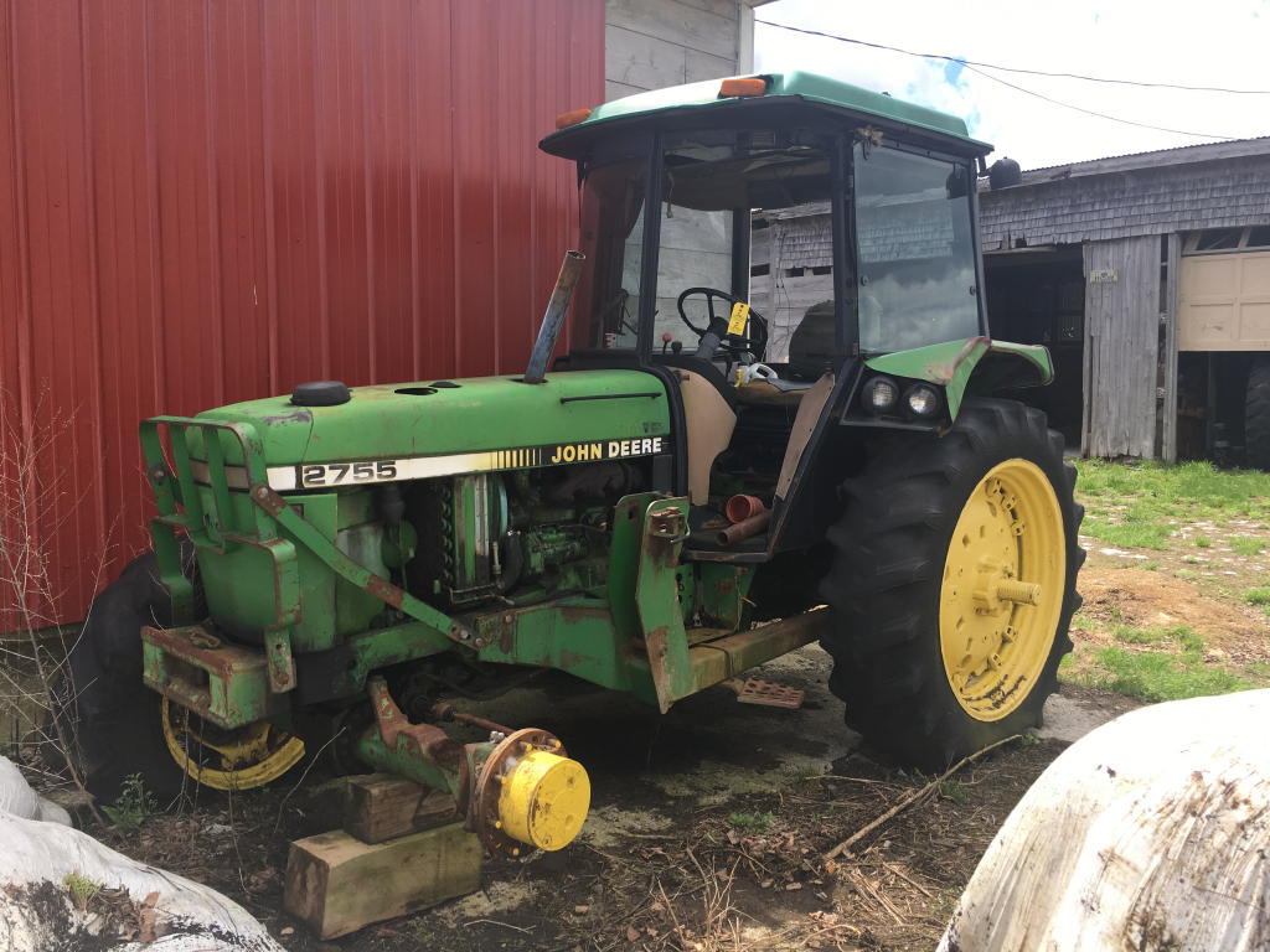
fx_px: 1064
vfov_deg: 48.2
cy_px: 476
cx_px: 635
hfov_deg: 61.7
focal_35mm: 29
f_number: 2.2
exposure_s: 1/615
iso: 25
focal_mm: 4.15
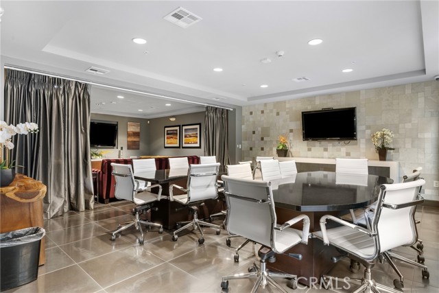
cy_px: 146
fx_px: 244
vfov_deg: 62.0
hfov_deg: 84.0
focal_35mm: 20
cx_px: 220
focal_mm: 20
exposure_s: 1
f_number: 9.5
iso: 320
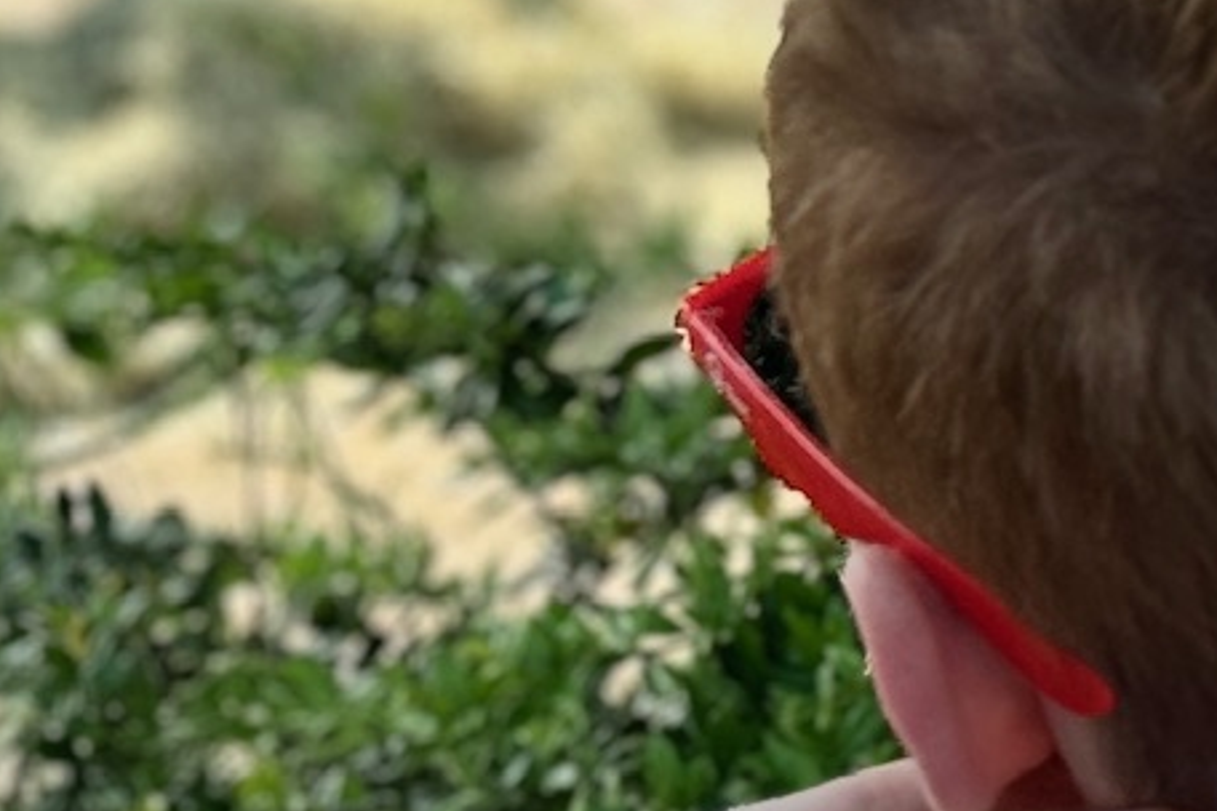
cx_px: 1086
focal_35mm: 224
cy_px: -376
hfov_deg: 9.2
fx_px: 7572
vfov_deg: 6.1
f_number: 1.78
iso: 64
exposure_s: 1/1172
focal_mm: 6.76
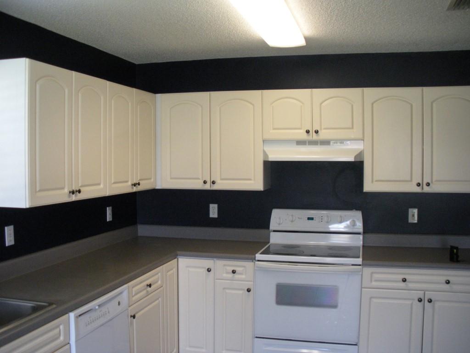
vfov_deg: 39.7
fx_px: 489
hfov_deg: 51.4
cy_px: 176
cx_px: 235
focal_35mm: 36
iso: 315
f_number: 3.5
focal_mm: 6.3
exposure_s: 1/55.1
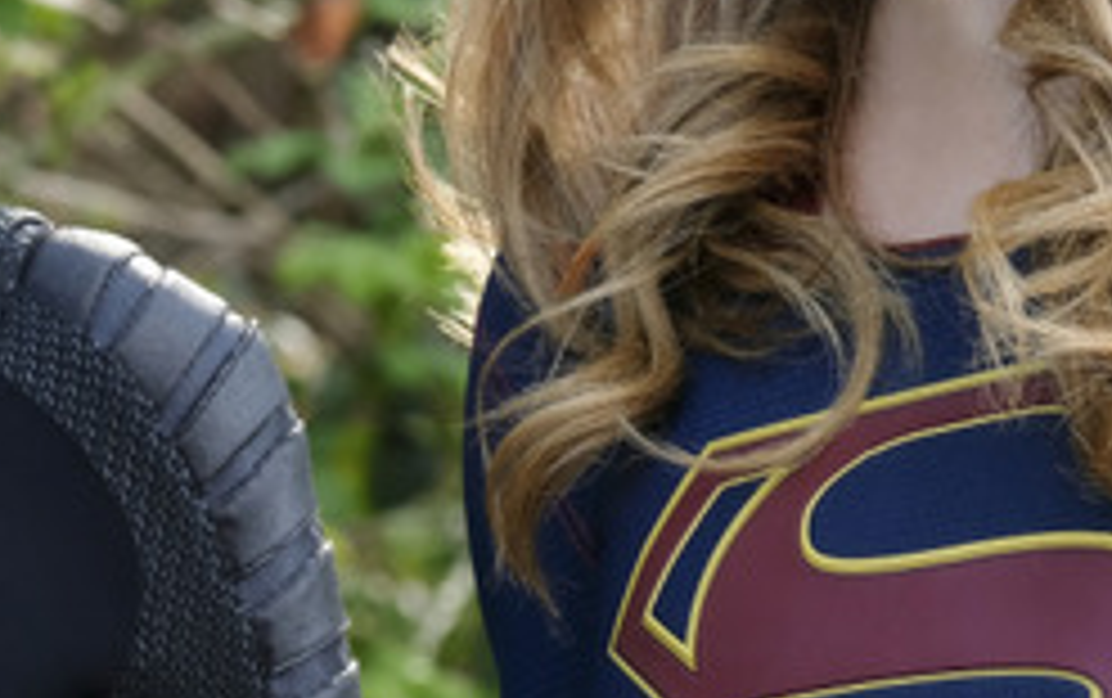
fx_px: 17446
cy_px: -194
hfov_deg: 3.6
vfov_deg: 2.3
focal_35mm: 575
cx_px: 171
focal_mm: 119.2
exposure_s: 1/100
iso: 320
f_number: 8
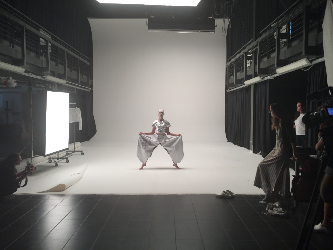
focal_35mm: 29
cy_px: 125
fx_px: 279
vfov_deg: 48.2
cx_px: 166
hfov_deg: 61.7
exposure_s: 1/50
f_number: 2.2
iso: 32
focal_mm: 4.15
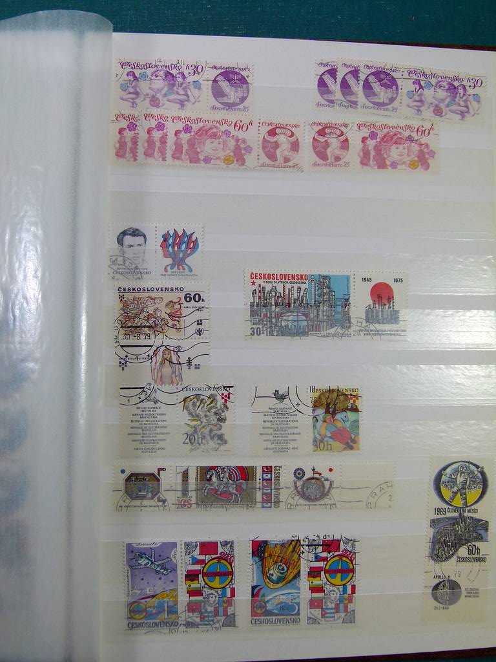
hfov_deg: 41.8
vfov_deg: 54.0
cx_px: 248
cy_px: 331
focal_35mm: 34
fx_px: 650
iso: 100
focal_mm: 6.2
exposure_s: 1/125
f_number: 4
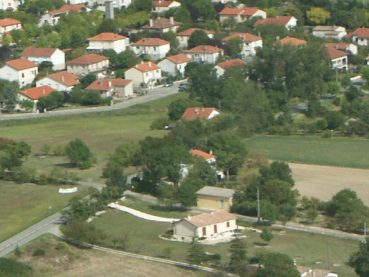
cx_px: 69
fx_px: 3263
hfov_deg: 6.5
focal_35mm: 306
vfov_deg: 4.9
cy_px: 88
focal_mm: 25.41
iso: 100
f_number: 7.1
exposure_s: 1/640
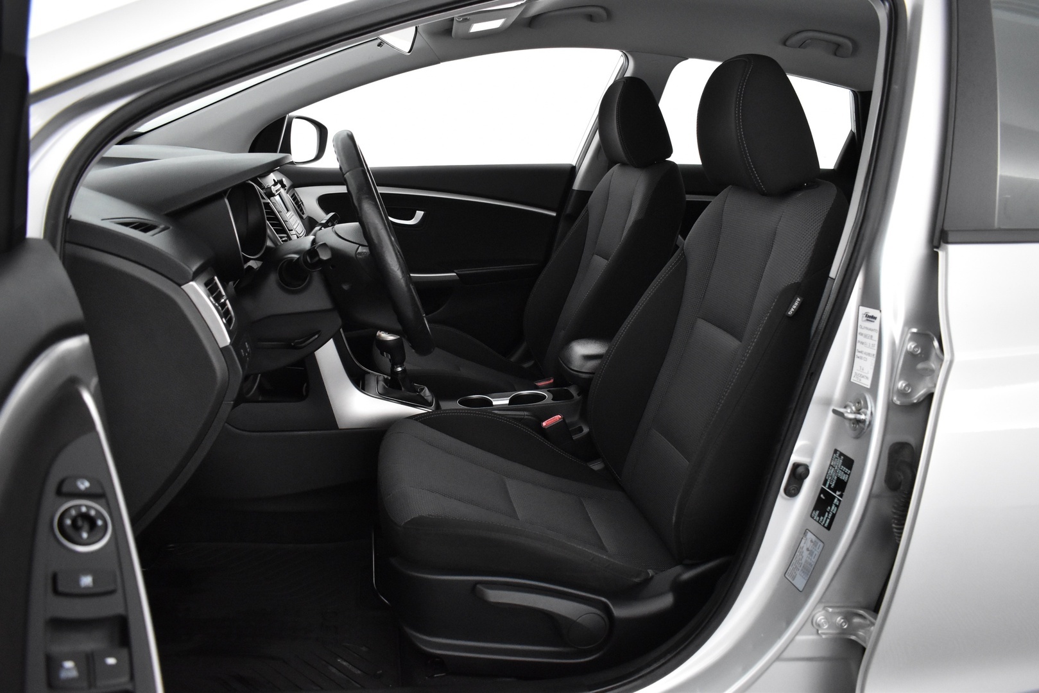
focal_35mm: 27
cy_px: 346
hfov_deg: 67.4
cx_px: 520
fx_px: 779
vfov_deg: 47.9
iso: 3200
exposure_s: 1/60
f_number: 4
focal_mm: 18
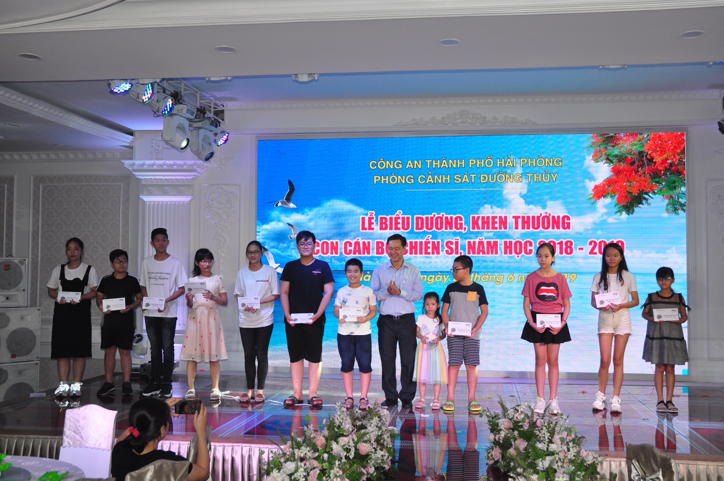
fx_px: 814
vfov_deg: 32.9
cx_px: 362
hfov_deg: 48.0
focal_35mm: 40
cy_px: 240
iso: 640
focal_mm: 27
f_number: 3.8
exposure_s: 1/160
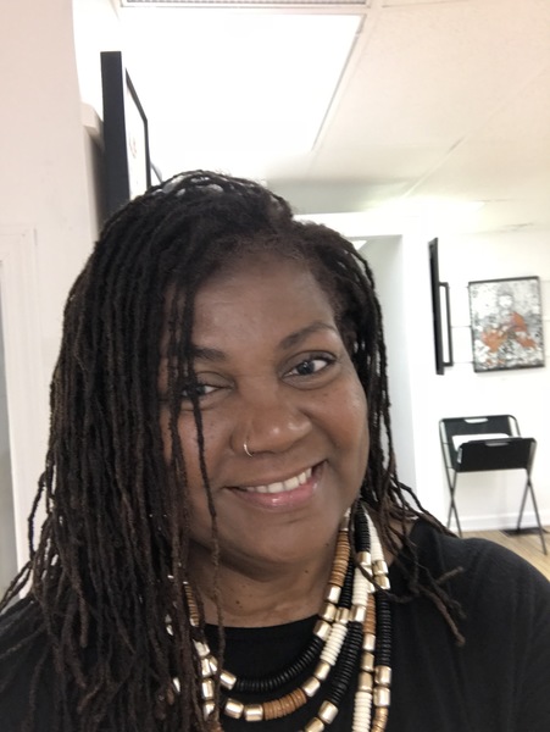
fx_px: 677
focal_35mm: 32
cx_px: 275
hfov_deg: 44.2
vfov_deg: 56.8
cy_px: 366
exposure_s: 1/30
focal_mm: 2.87
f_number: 2.2
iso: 100
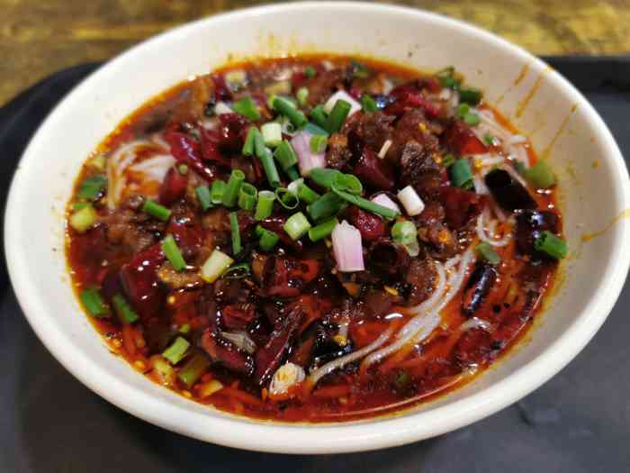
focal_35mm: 27
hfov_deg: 65.3
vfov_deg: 51.4
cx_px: 315
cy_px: 236
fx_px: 491
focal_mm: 5.56
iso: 250
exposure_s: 1/50
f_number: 1.6
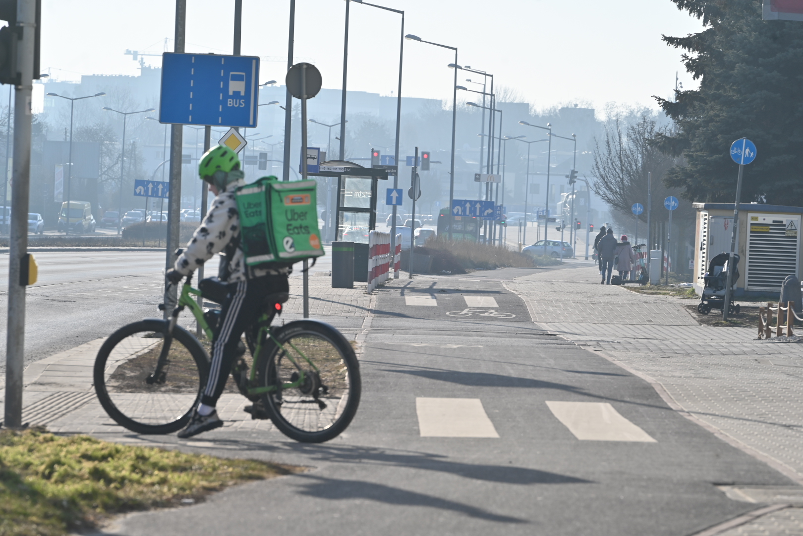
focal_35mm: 180
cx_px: 402
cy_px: 268
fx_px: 4015
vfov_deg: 7.6
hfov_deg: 11.4
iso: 100
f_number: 8
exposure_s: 1/400
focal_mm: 180
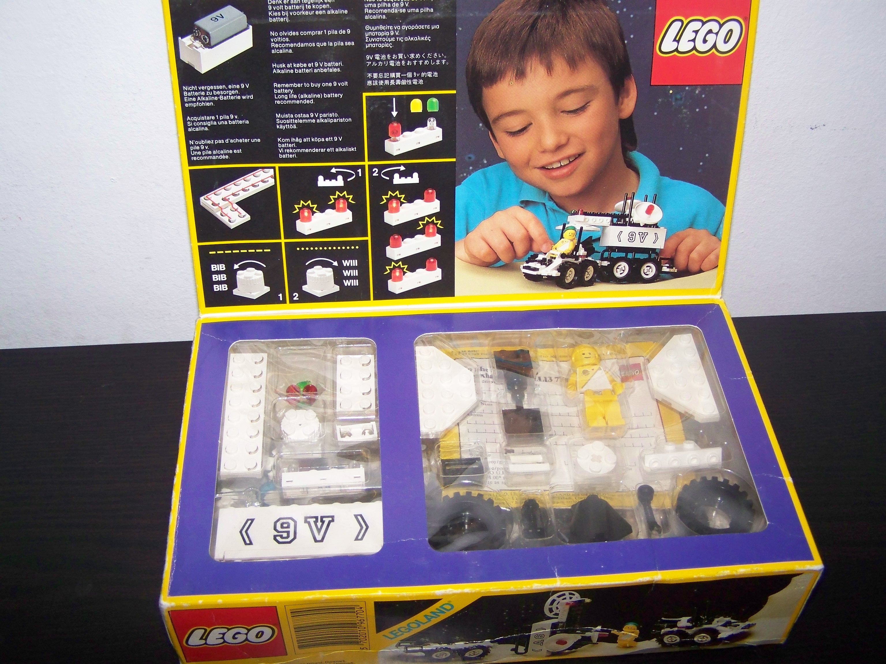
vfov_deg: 37.7
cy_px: 332
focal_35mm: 38
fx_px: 973
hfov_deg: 49.0
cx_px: 443
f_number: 2.8
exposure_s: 1/30
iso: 200
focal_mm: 6.3
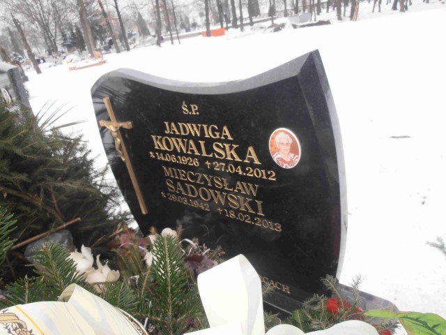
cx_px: 223
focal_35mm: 24
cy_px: 168
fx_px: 309
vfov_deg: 56.8
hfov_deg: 71.6
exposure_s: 1/320
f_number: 3
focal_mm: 4.2
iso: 80
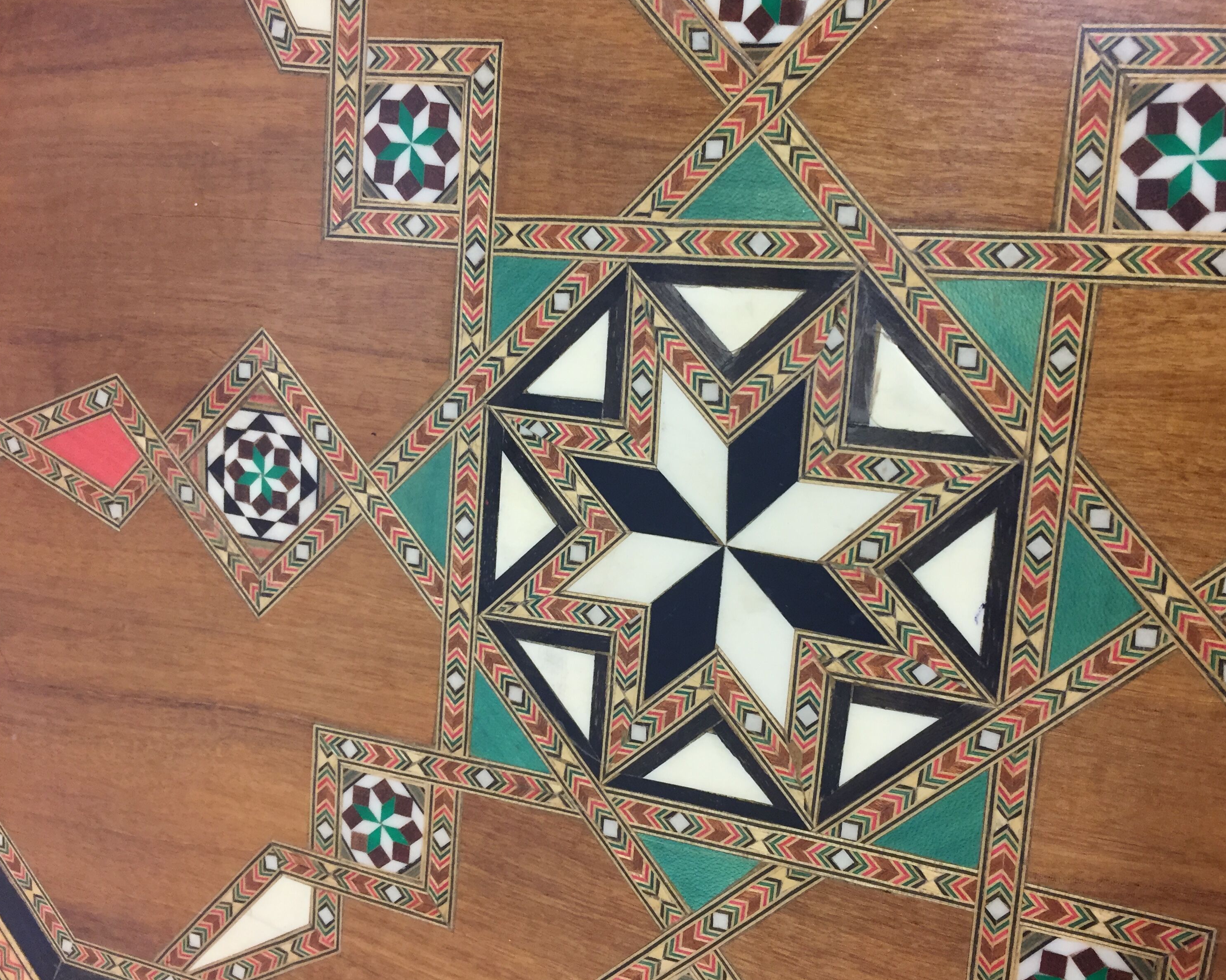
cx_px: 666
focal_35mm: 31
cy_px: 493
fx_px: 1125
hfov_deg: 57.1
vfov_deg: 47.1
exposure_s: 1/33
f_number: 2.2
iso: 160
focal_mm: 4.15
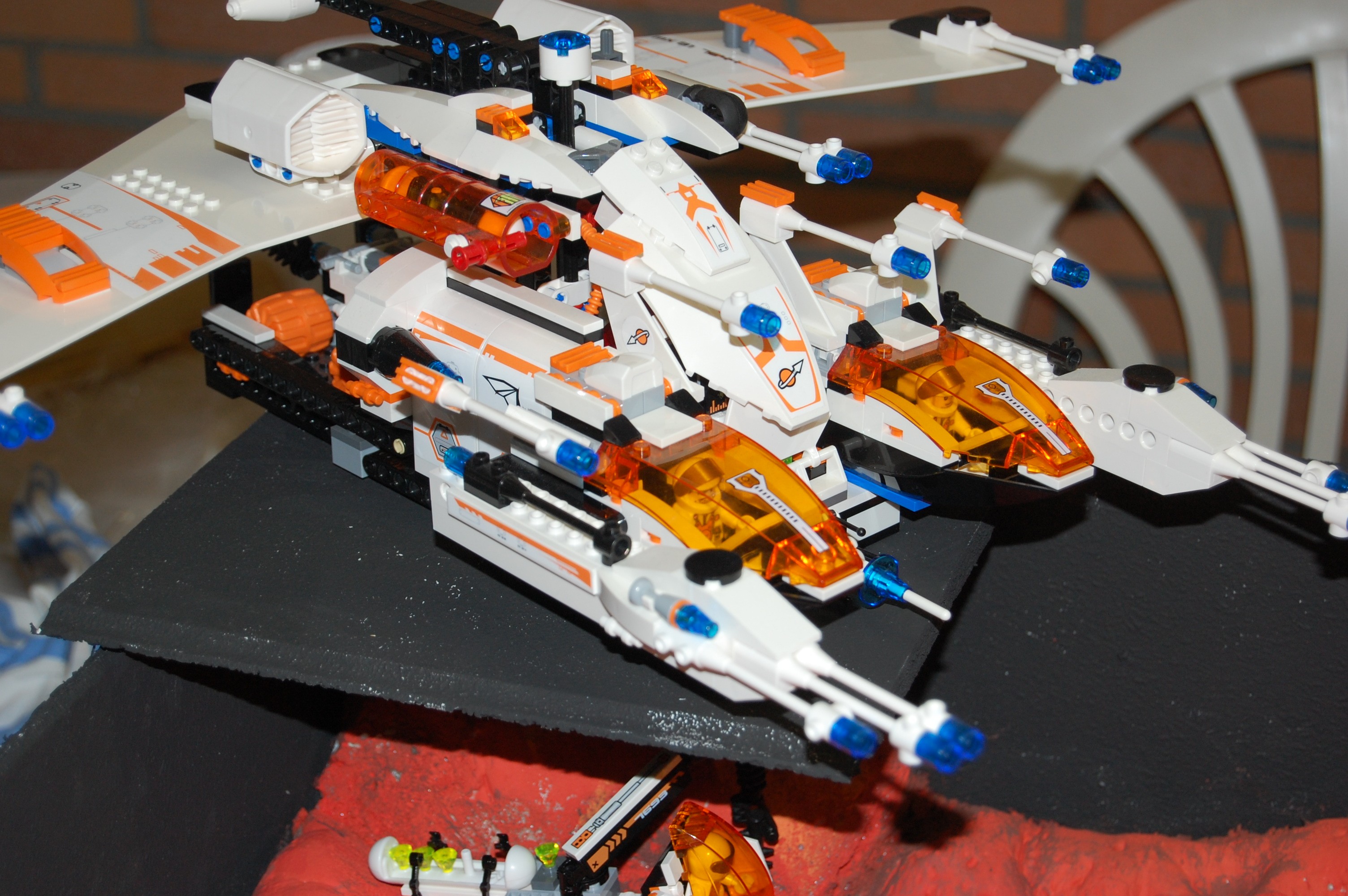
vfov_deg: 17.5
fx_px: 2918
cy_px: 448
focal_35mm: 78
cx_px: 674
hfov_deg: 26.0
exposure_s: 1/60
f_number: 5.6
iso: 400
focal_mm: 52
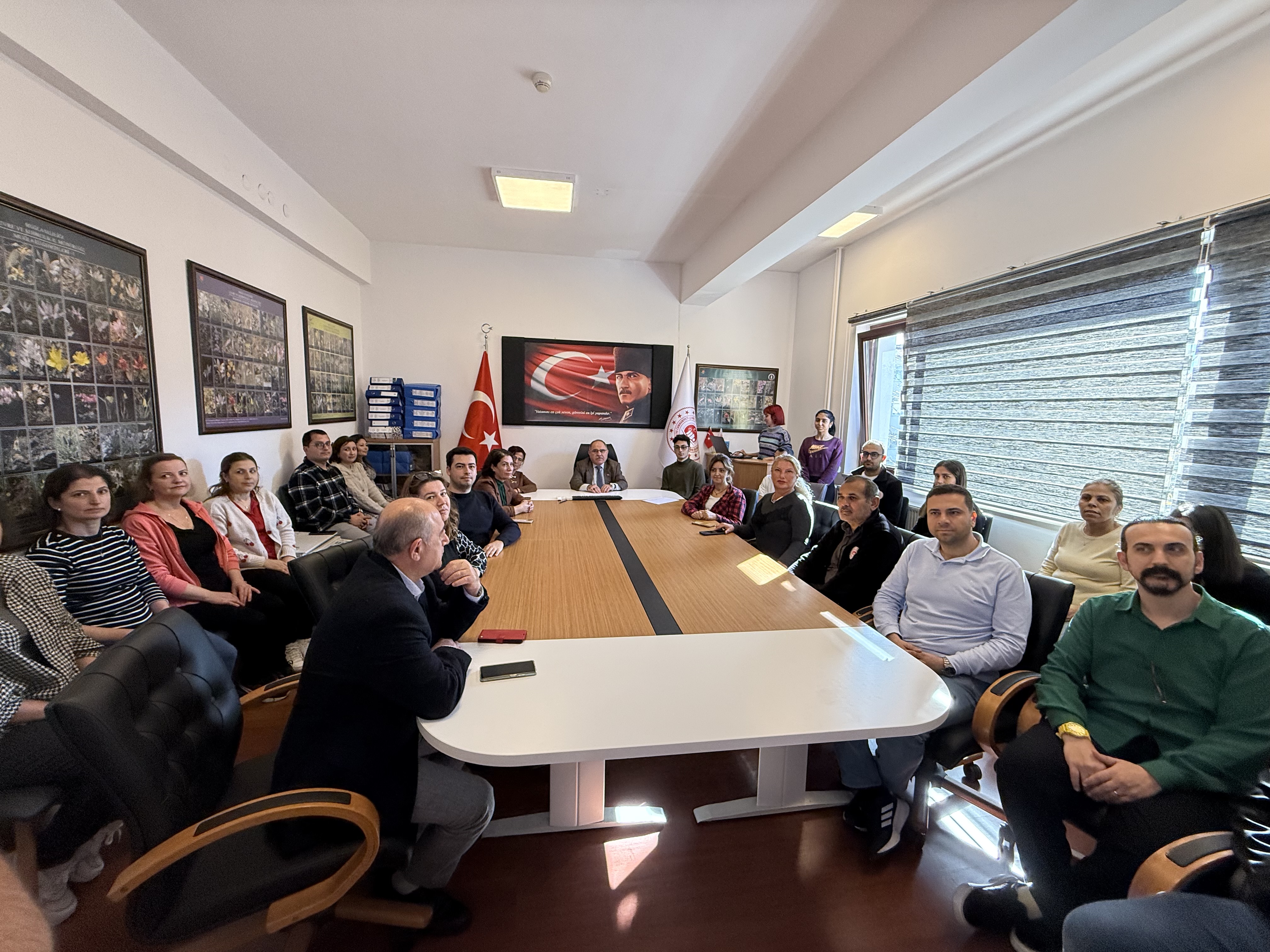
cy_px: 476
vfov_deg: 85.7
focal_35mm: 14
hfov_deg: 102.1
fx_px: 514
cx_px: 635
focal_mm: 2.22
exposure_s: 1/120
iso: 200
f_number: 2.2
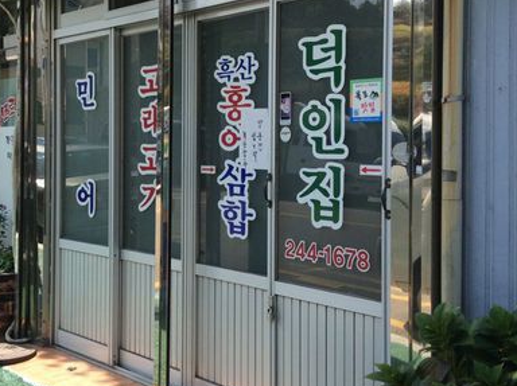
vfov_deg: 24.3
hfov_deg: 31.9
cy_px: 152
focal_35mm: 60
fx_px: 895
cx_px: 170
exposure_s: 1/697
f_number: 2.4
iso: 32
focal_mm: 3.3
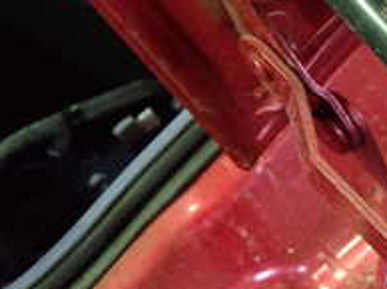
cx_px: 533
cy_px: 225
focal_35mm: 93
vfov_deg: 15.8
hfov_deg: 19.2
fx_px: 1038
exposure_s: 1/30
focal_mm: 5.4
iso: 800
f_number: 2.3
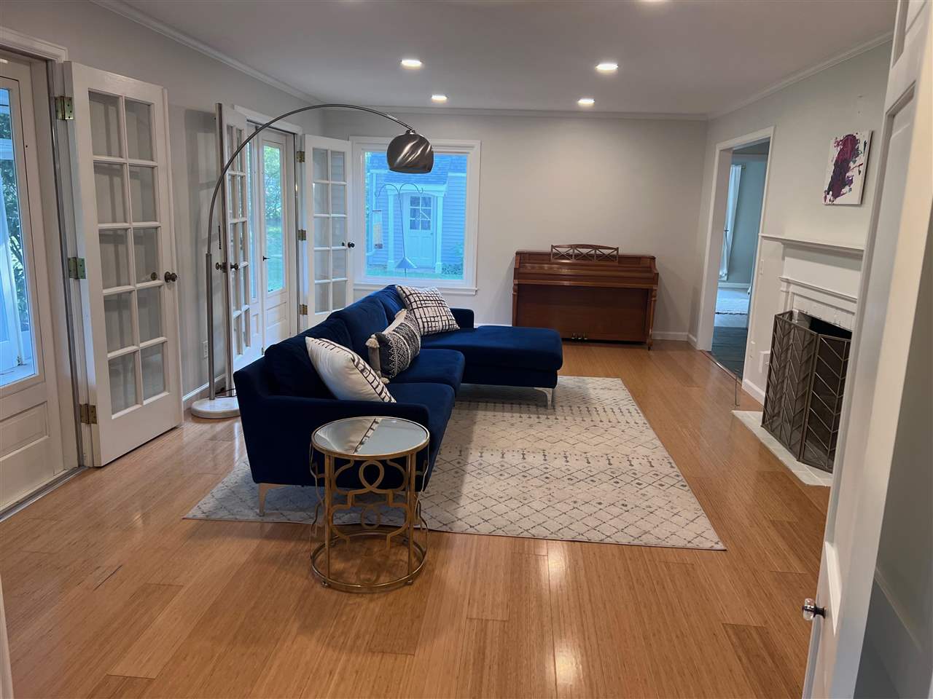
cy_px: 350
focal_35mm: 26
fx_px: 701
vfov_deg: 53.1
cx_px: 466
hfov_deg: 67.3
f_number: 1.5
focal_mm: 5.7
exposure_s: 1/120
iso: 125
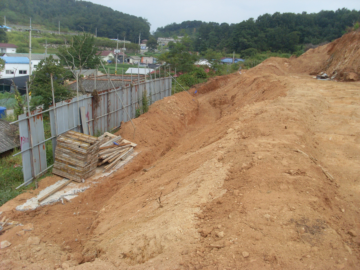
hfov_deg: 49.0
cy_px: 135
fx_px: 395
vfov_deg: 37.7
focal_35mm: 38
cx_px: 180
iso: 80
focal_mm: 6.3
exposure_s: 1/250
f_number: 7.7
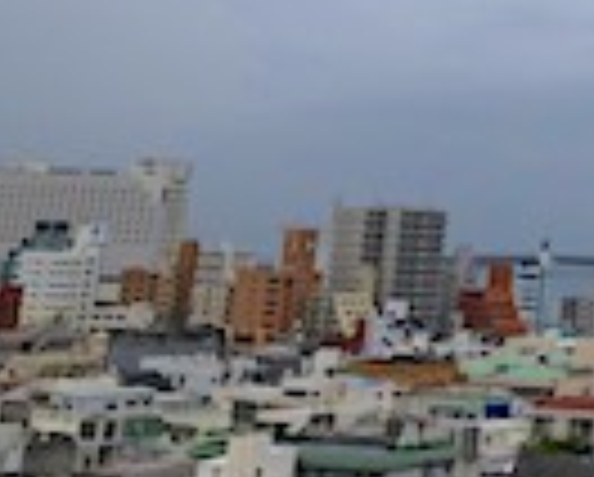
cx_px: 922
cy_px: -220
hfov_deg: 18.1
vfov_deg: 15.4
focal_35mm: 93
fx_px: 1637
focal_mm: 3.99
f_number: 1.8
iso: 20
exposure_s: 1/823
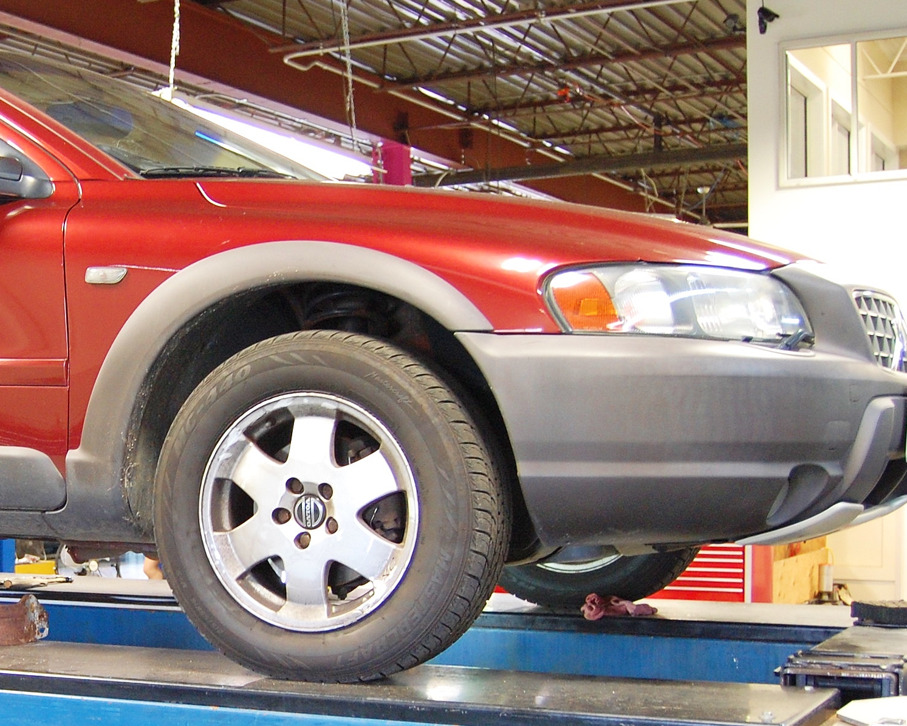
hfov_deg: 26.6
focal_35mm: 68
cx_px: 32
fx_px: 1826
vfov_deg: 22.4
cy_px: 487
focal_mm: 24
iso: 800
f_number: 4
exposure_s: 1/25
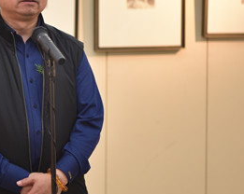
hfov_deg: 14.2
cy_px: 44
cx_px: 5
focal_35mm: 134
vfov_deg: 11.5
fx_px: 966
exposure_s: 1/160
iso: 400
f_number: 2.8
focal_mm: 62
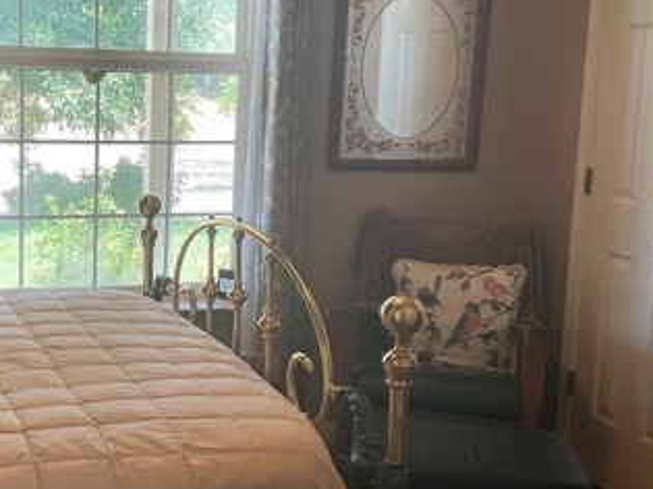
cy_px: 230
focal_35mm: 59
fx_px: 1113
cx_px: 182
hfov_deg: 32.2
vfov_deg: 24.8
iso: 50
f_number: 1.8
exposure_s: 1/60
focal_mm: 3
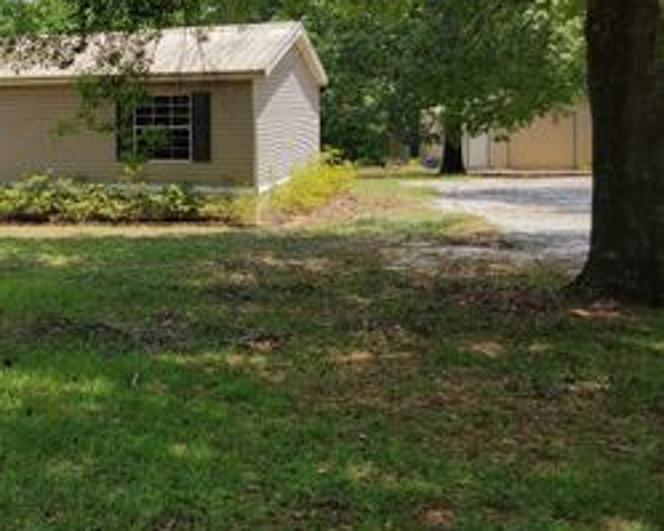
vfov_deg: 29.2
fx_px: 1002
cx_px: 0
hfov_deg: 33.5
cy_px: 127
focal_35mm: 51
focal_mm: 5.4
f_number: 1.8
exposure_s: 1/1293
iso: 40
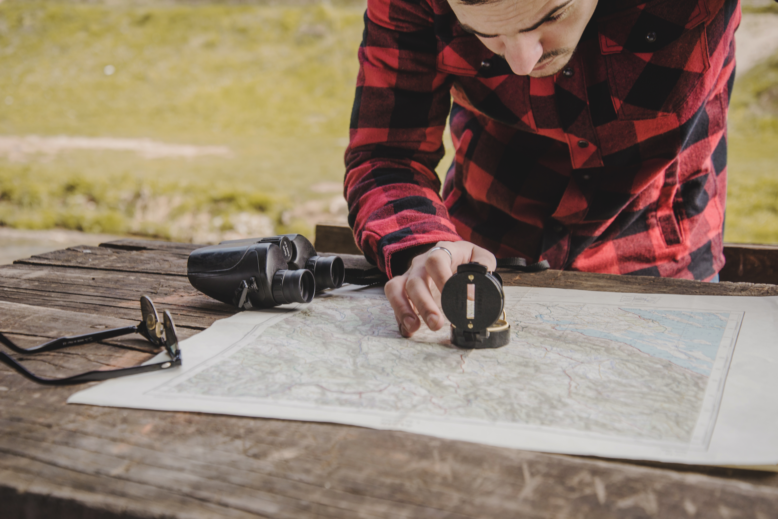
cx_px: 389
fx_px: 1340
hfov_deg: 32.4
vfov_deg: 21.9
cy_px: 260
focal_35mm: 62
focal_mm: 62
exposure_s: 1/200
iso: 125
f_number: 5.6
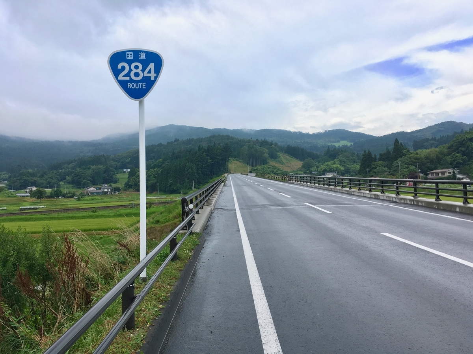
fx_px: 396
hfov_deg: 61.7
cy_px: 177
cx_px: 236
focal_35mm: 29
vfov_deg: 48.2
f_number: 2.2
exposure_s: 1/466
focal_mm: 4.15
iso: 25
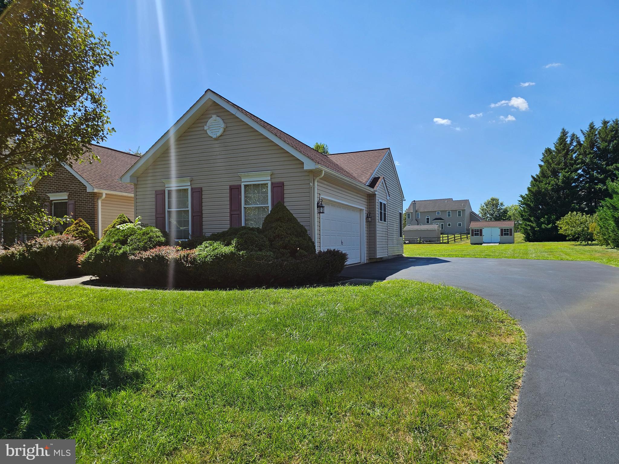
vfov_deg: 58.9
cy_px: 232
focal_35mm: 23
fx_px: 411
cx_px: 310
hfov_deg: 73.9
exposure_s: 1/771
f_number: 1.7
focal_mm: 6.3
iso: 10
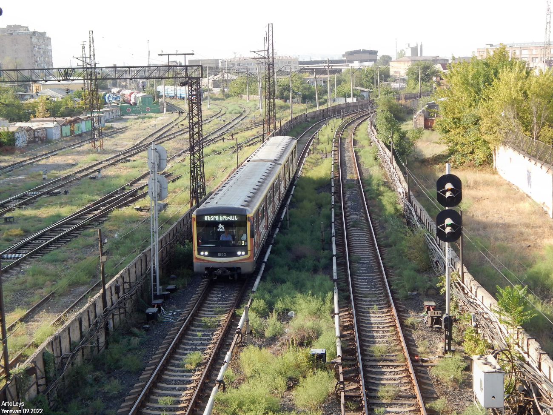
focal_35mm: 55
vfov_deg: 26.6
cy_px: 208
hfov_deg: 34.9
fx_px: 879
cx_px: 276
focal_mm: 9.7
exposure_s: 1/250
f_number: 3.8
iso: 125
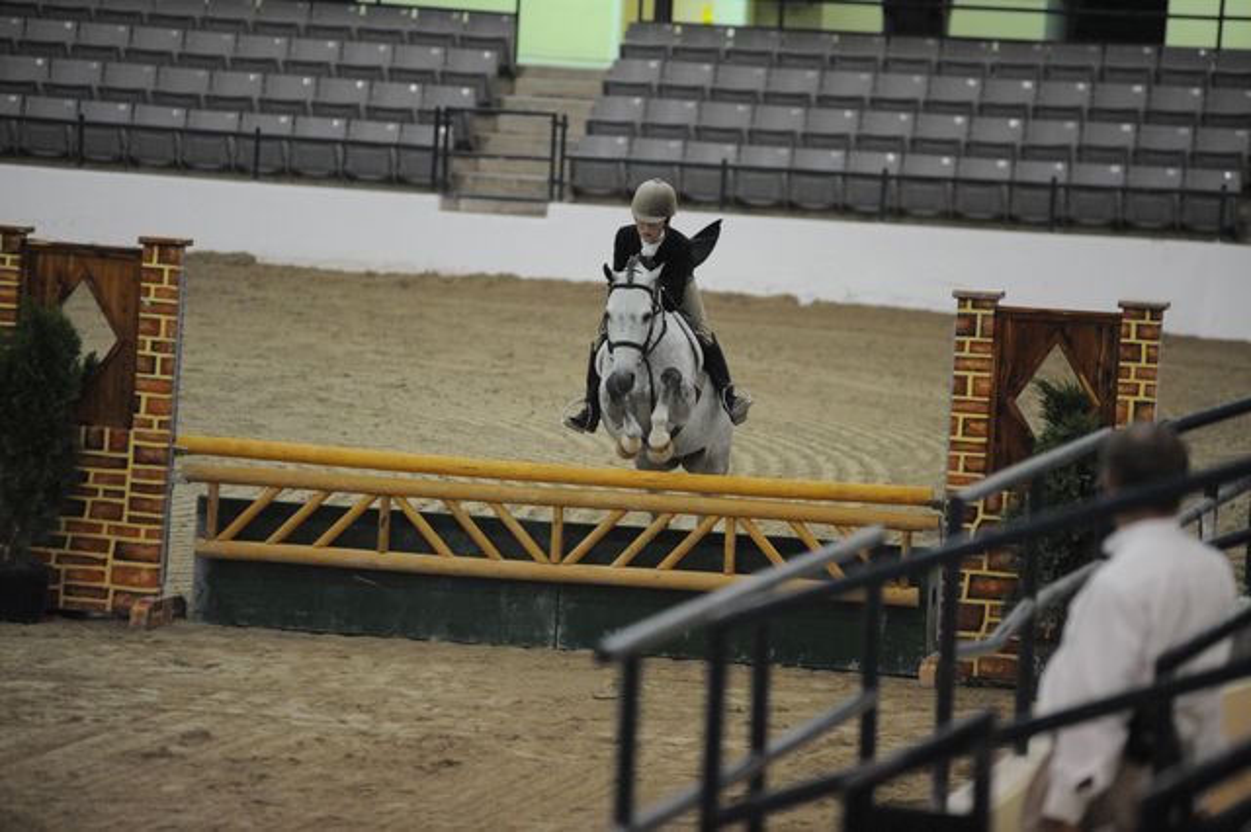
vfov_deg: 6.9
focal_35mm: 200
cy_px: 416
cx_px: 626
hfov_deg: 10.3
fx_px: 6946
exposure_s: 1/400
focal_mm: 200
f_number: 2.8
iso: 6400
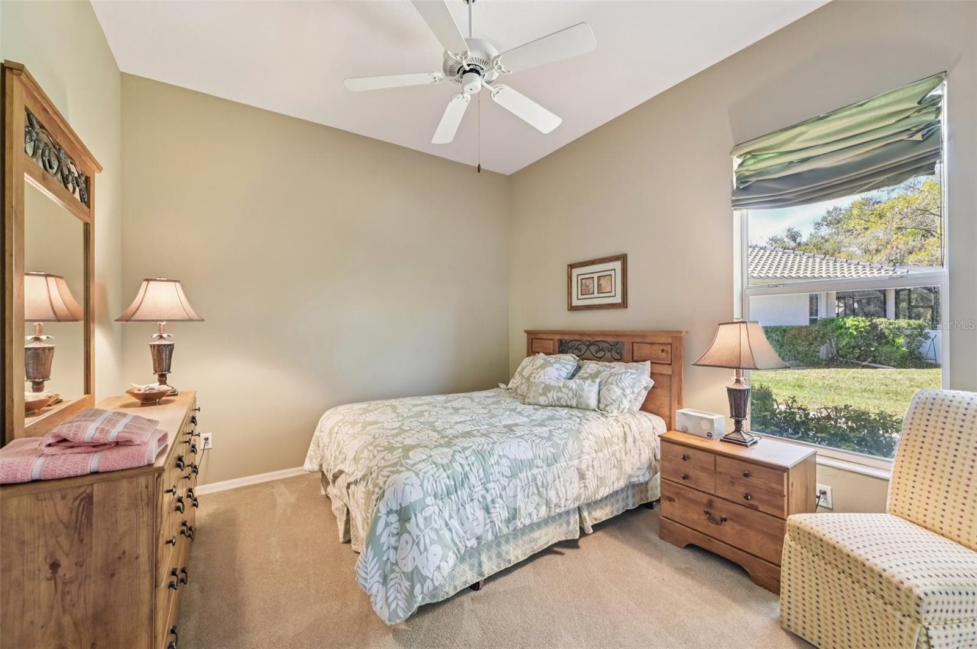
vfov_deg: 81.1
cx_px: 488
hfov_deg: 104.3
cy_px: 324
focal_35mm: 14
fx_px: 380
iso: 400
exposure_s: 1/10
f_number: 8
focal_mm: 14
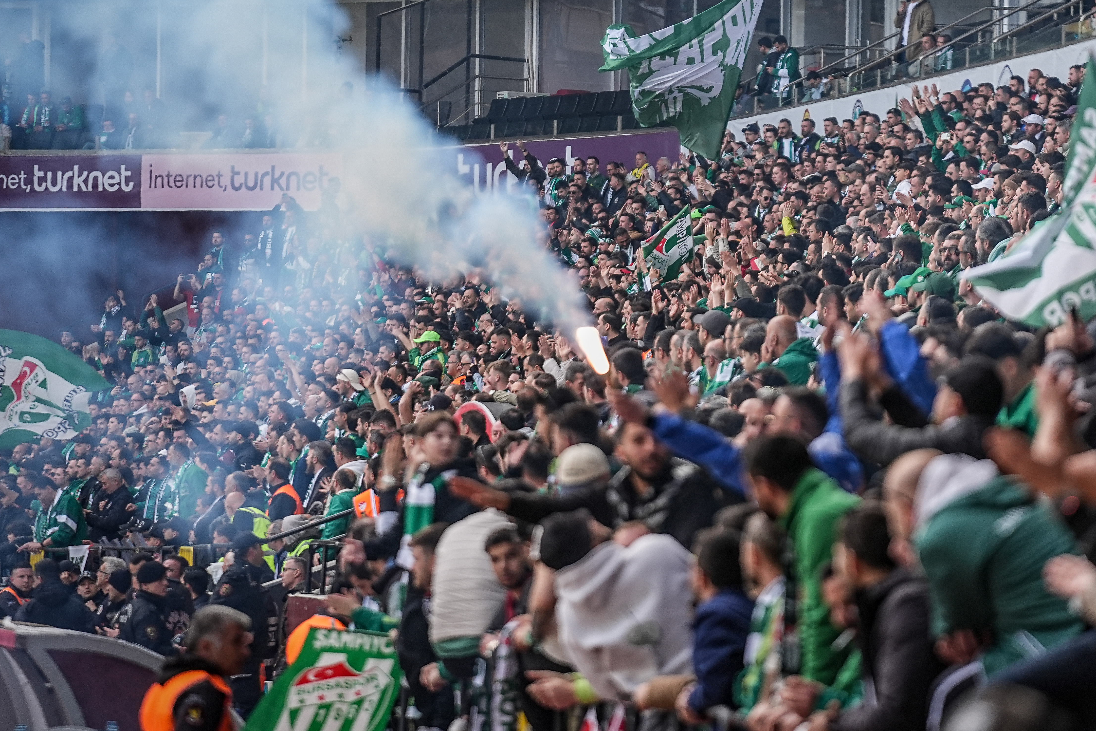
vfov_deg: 5.1
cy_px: 278
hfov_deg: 7.6
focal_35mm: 270
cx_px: 705
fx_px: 8220
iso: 640
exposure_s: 1/2500
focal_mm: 200
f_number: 2.8
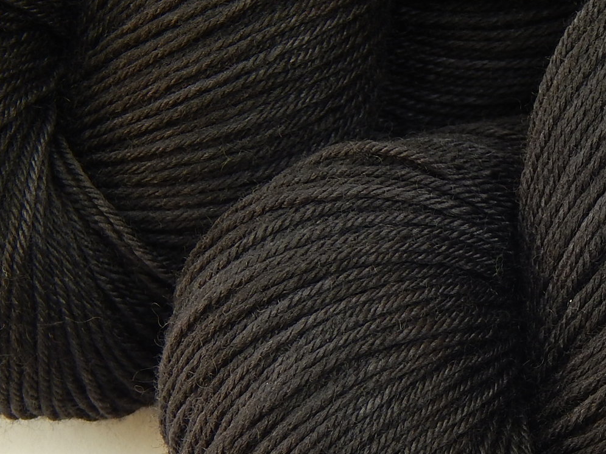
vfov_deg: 6.7
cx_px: 531
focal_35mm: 222
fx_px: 3886
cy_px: 396
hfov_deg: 8.9
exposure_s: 1/8
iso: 125
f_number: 4.6
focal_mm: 20.5
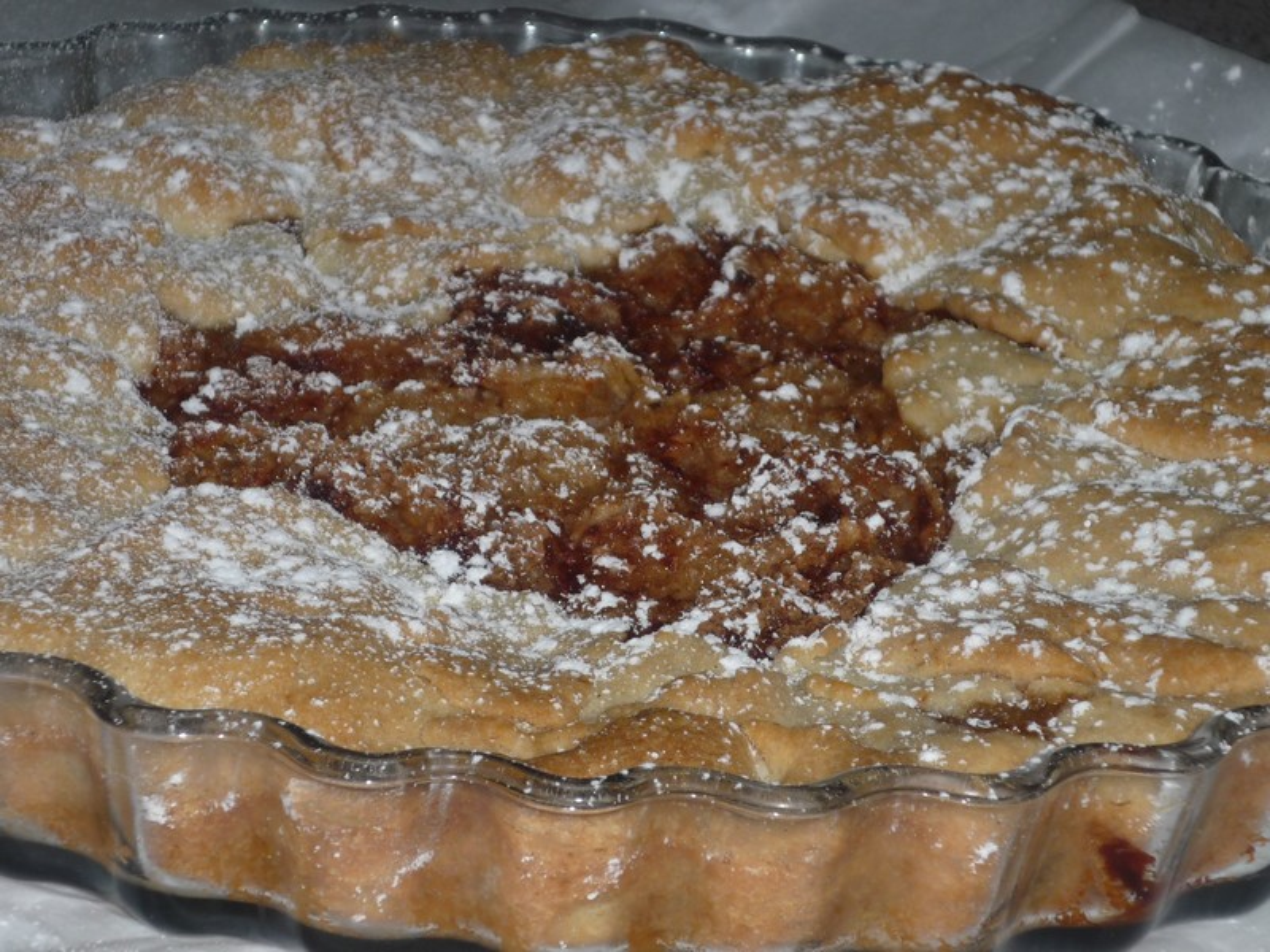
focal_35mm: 109
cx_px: 635
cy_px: 476
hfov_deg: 18.0
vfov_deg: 13.6
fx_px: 3999
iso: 100
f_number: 5.6
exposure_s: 1/50
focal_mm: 13.6
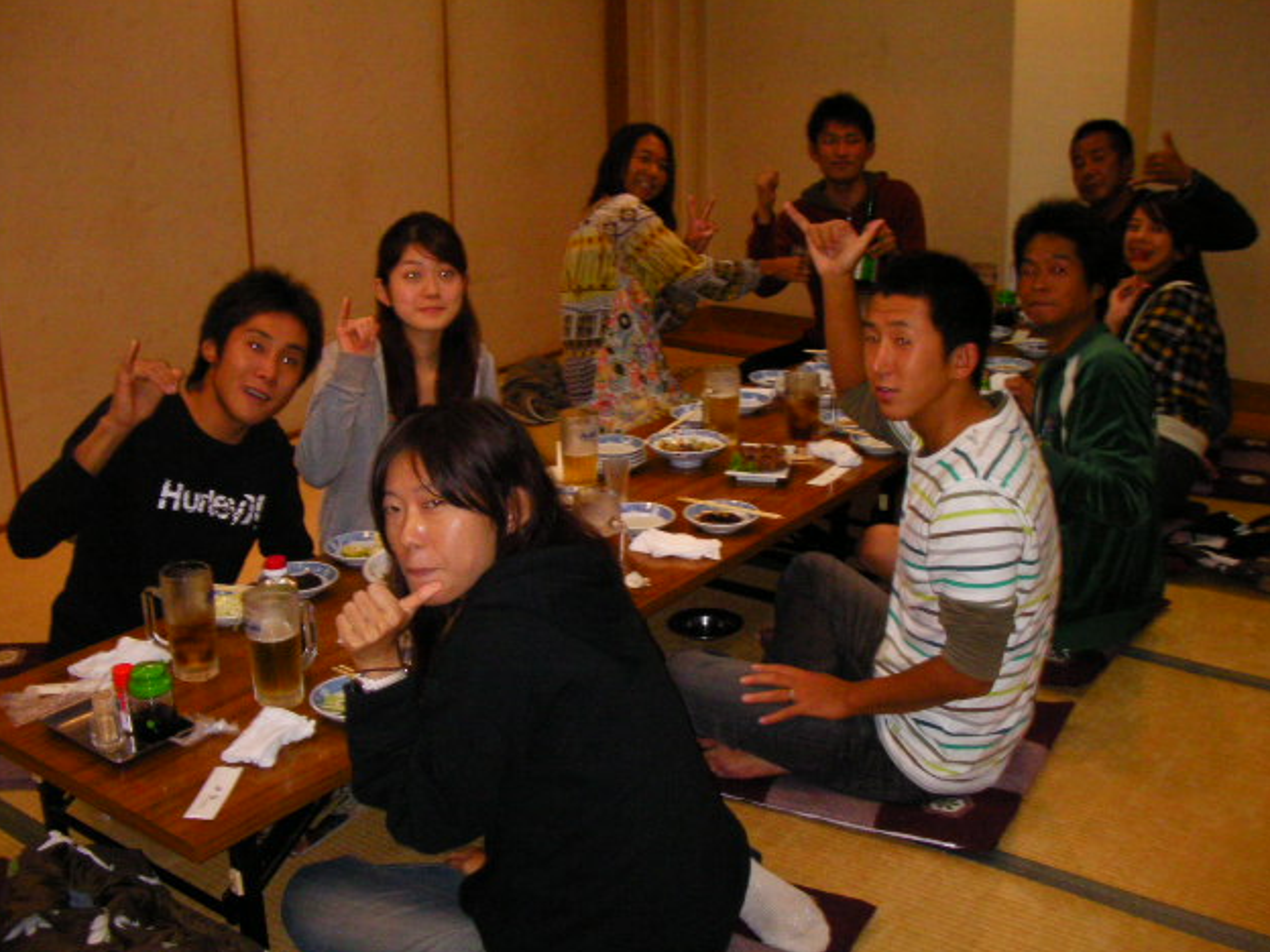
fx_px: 1431
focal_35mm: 39
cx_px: 631
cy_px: 478
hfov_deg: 47.9
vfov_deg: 36.8
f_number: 3.5
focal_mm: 6.3
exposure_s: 1/30
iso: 400
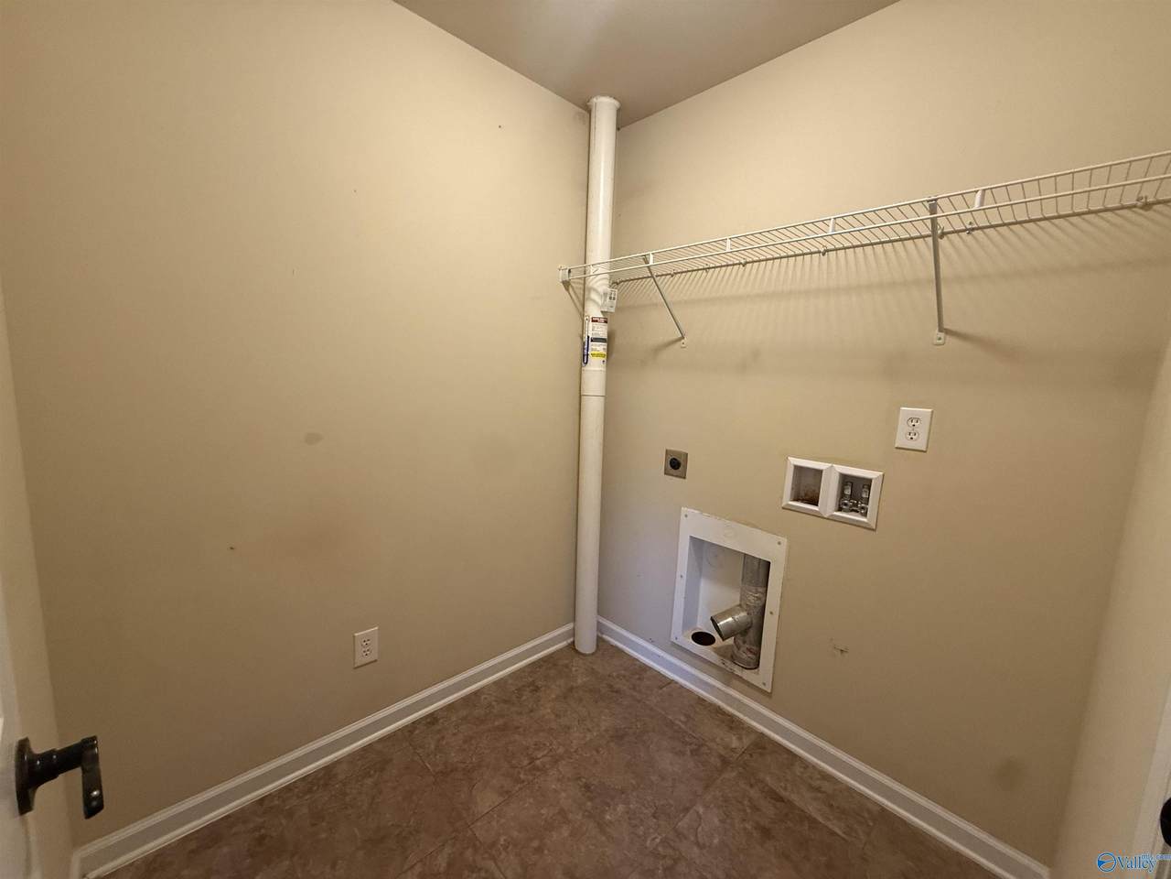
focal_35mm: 14
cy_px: 440
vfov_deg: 85.7
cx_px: 586
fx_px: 474
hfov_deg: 102.1
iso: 320
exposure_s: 1/60
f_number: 2.2
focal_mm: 2.22
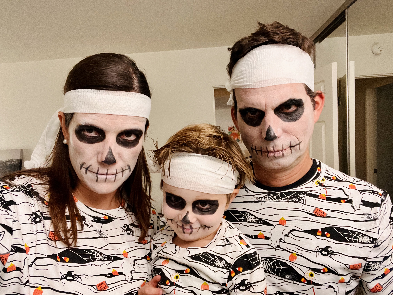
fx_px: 261
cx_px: 196
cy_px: 148
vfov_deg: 58.9
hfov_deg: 73.9
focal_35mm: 23
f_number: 2.2
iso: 320
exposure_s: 1/60
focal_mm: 2.71
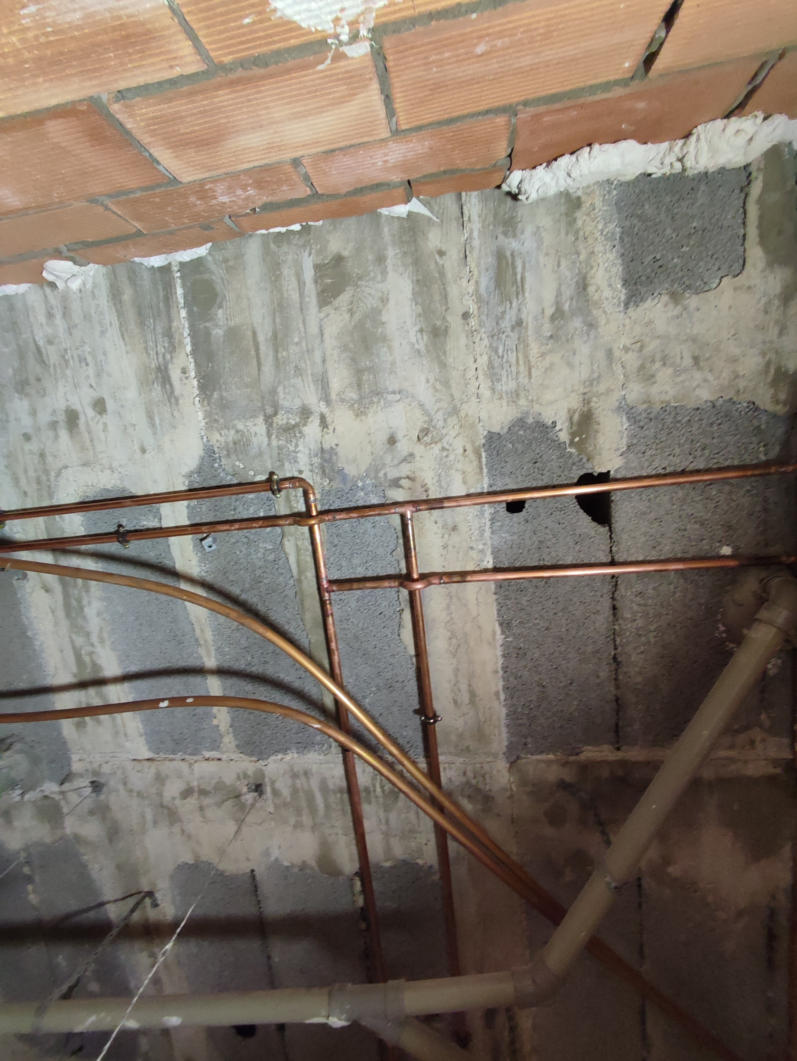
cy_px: 530
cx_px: 398
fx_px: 491
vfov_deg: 94.5
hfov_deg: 78.2
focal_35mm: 16
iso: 533
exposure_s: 1/33
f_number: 2.2
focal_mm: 1.65
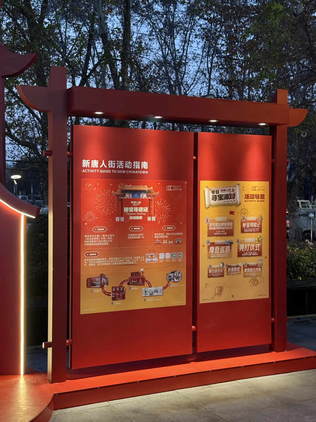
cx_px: 157
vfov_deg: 38.9
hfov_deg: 29.7
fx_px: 597
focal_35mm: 49
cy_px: 208
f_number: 1.78
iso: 200
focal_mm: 6.76
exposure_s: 1/59
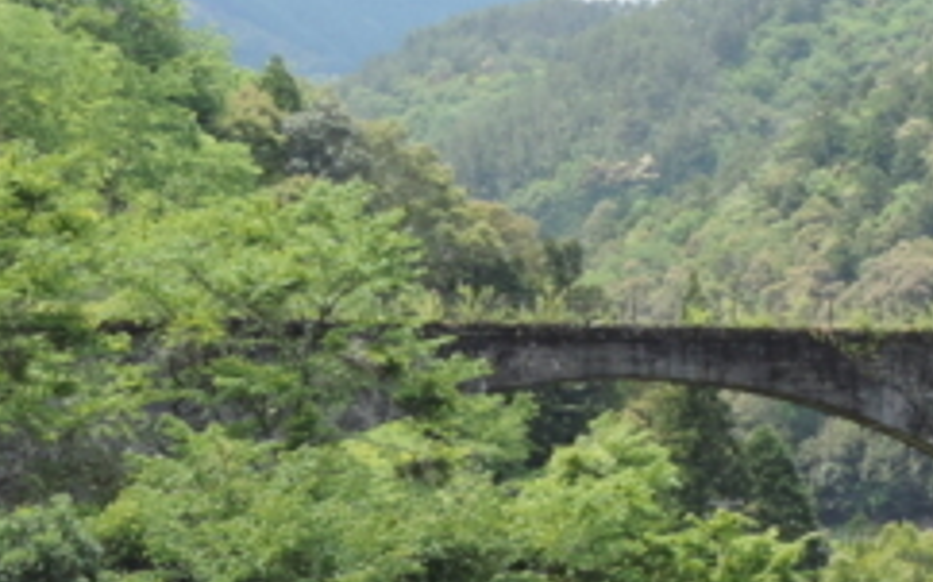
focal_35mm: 165
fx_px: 4194
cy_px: 285
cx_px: 1049
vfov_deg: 7.9
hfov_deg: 12.5
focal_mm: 8.3
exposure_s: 1/320
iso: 80
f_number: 3.5
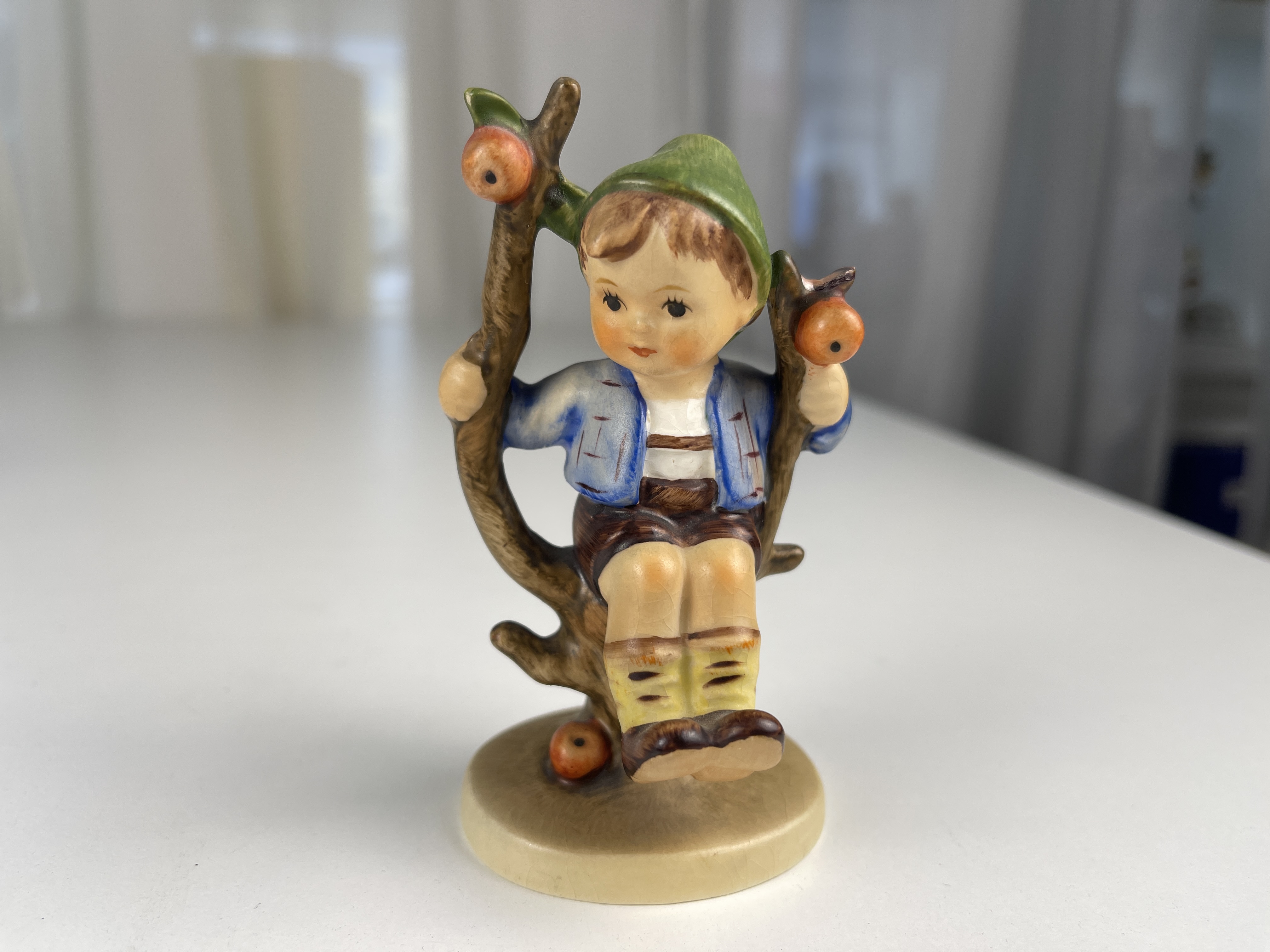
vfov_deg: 54.9
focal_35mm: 25
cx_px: 635
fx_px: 917
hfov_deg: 69.4
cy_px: 476
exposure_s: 1/136
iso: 32
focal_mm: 5.1
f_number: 1.6
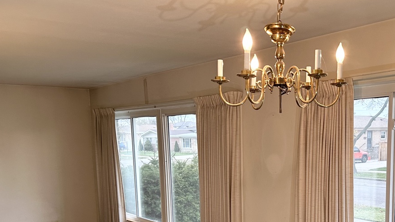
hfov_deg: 46.1
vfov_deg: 26.8
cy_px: 198
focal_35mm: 43
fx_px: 450
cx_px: 283
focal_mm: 6.86
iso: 200
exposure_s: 1/120
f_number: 1.78
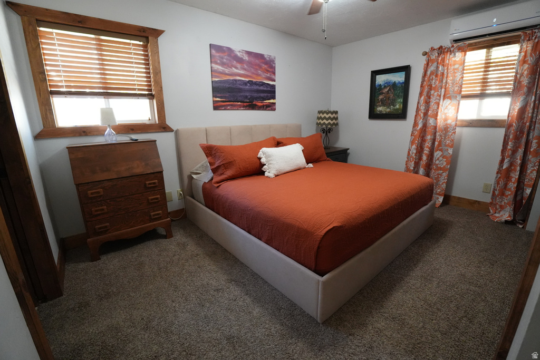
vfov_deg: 77.3
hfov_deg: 100.4
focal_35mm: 15
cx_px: 270
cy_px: 180
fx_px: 225
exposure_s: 1/160
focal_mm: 10
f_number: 2.8
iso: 3200
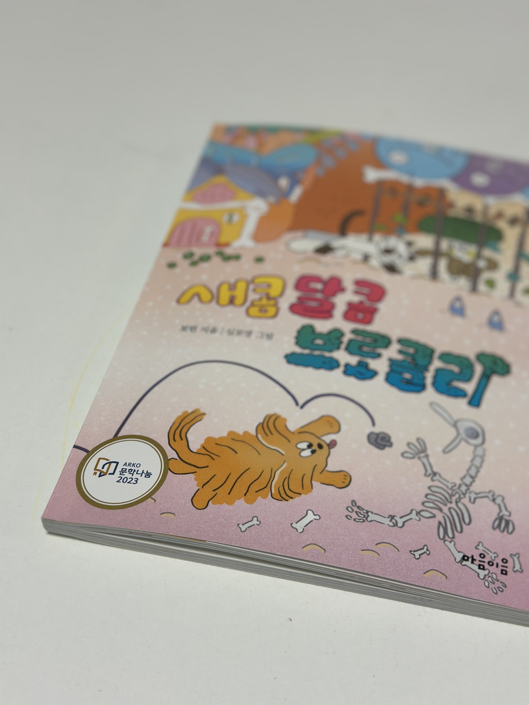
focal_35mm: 48
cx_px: 264
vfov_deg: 39.7
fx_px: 978
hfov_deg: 30.3
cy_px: 352
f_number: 1.78
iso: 100
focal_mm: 6.86
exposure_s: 1/120
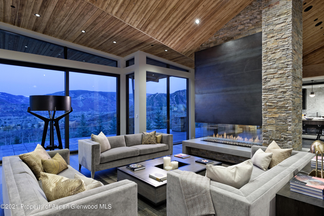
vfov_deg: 62.0
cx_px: 162
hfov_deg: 84.0
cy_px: 108
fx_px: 180
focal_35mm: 20
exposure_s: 1/2
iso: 400
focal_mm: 20
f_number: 7.1
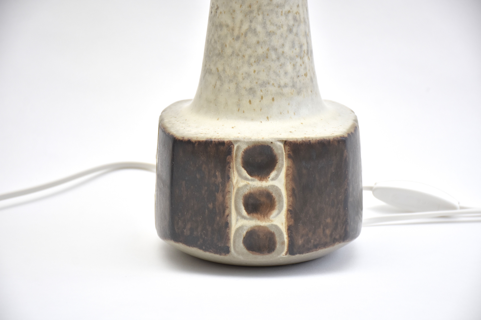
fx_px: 1603
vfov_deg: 11.4
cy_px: 160
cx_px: 240
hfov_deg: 17.1
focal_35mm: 120
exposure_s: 1/160
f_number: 5.3
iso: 640
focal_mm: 80
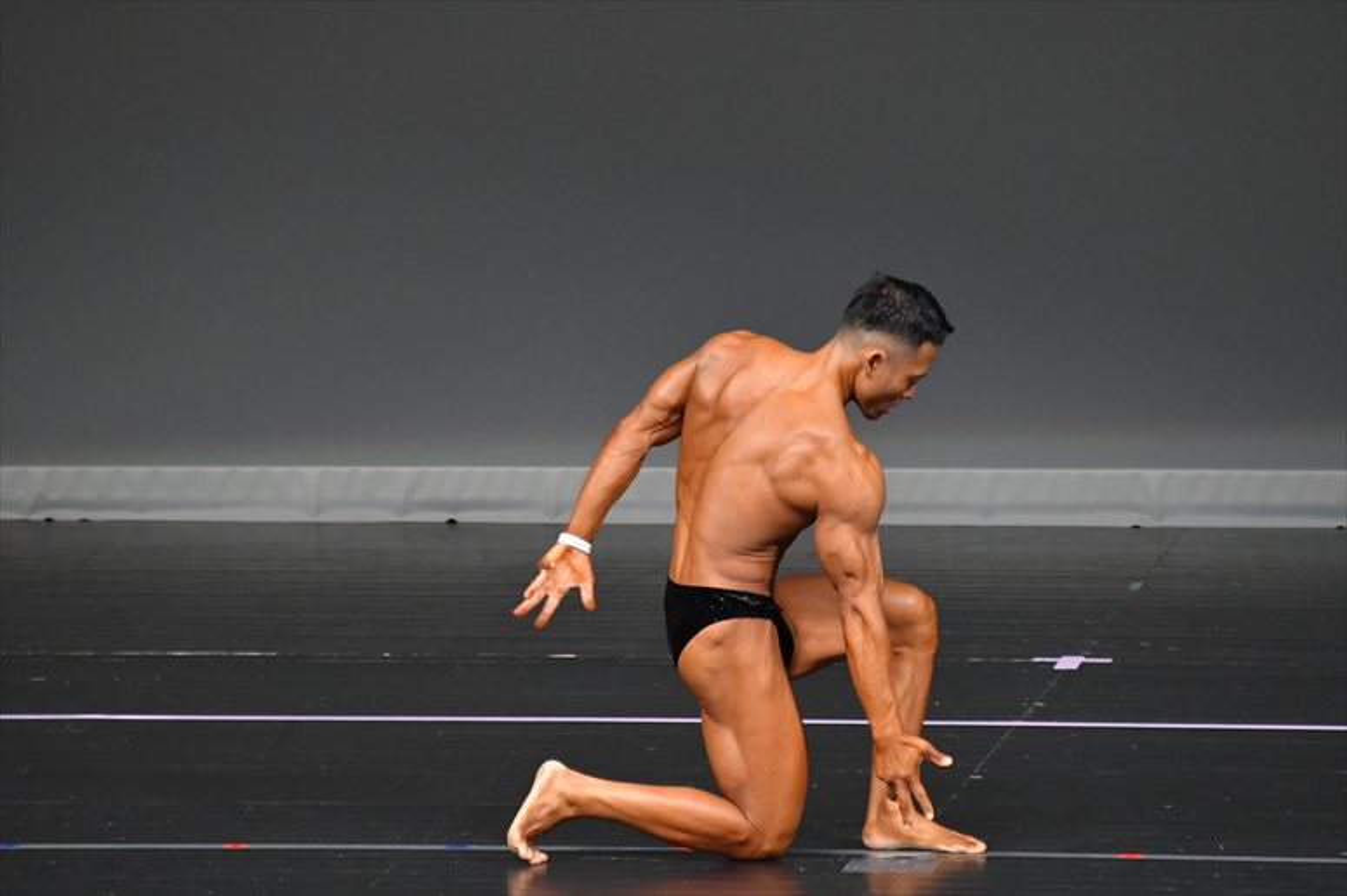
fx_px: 16830
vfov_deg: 3.1
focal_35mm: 450
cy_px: 448
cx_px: 674
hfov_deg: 4.6
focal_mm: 300
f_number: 5.6
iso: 4000
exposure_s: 1/400
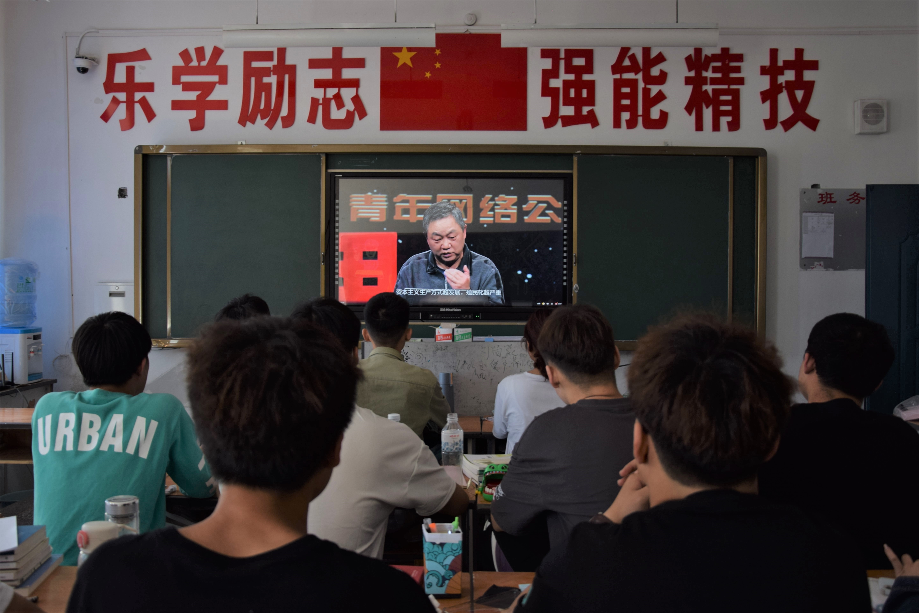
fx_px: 804
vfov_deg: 41.7
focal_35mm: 32
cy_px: 306
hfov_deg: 59.5
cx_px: 460
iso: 200
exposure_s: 1/100
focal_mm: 21
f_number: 3.8
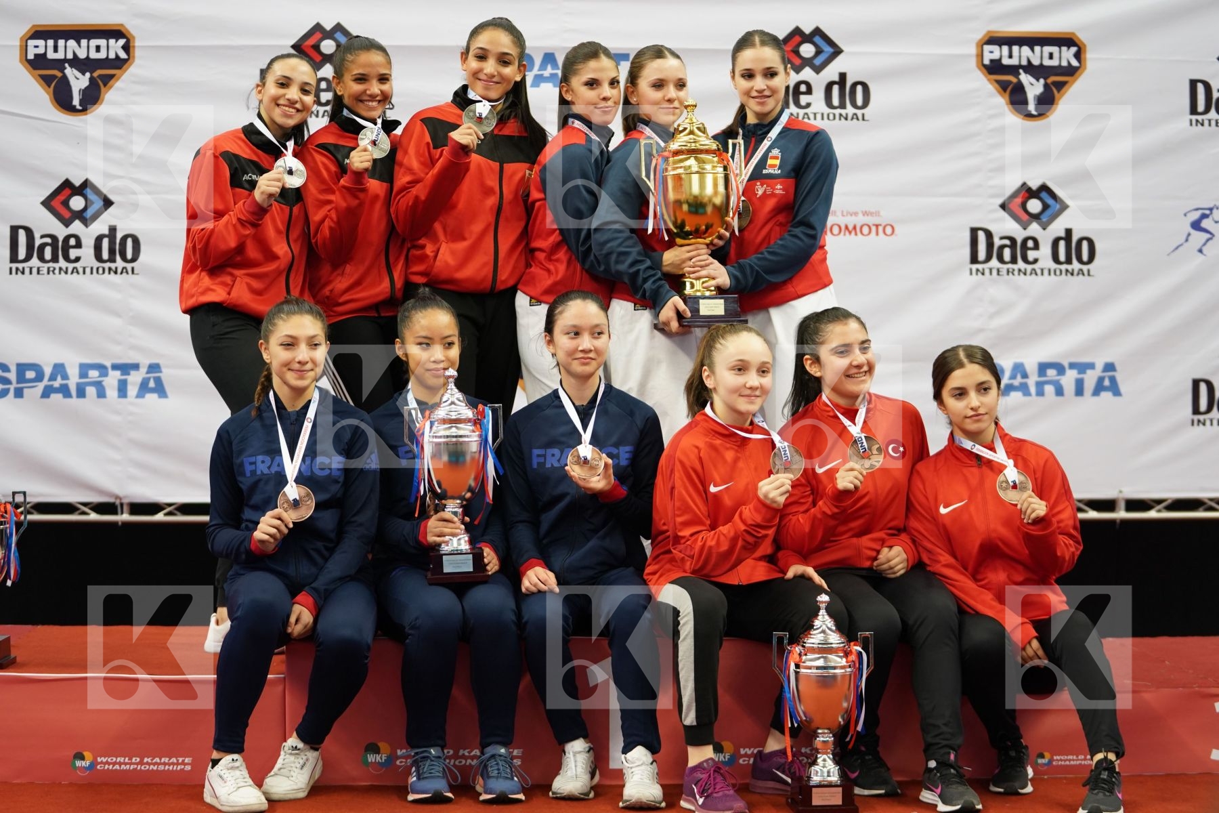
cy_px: 406
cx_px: 610
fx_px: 2370
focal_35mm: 70
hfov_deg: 28.8
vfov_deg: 19.5
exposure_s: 1/250
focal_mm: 70
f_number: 2.8
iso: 1600
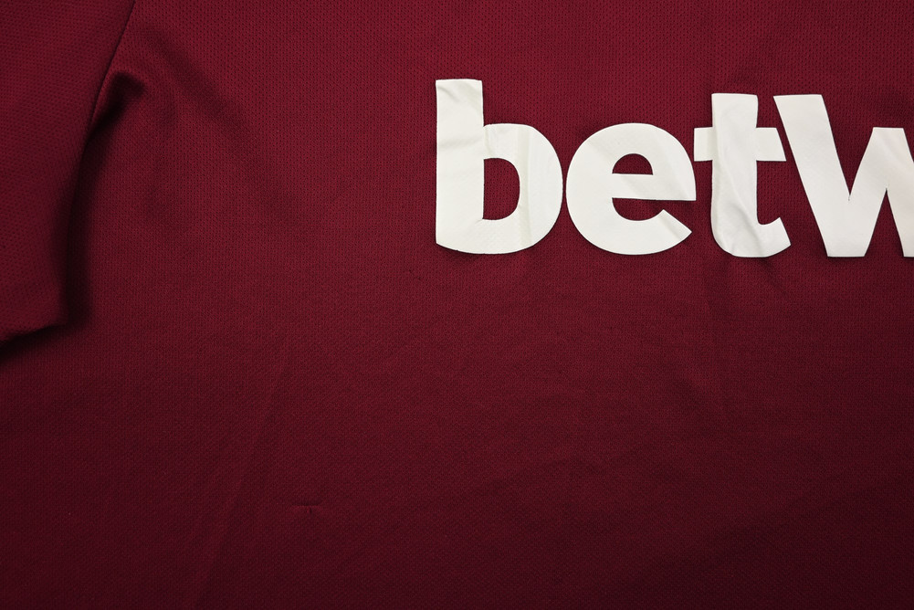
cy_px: 305
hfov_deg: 57.9
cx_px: 457
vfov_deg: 40.6
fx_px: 825
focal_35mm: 32
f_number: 4.8
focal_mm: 32.5
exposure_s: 1/125
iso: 200
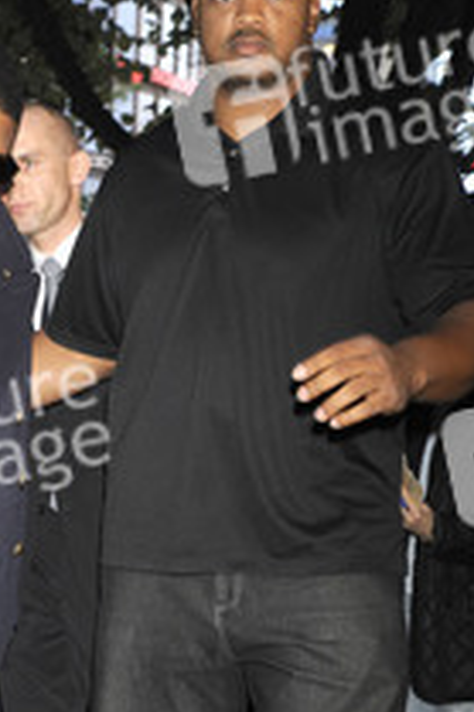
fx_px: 1820
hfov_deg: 14.7
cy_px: 617
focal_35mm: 92
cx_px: 34
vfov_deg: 21.7
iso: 1600
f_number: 4.5
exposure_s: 1/80
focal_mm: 48
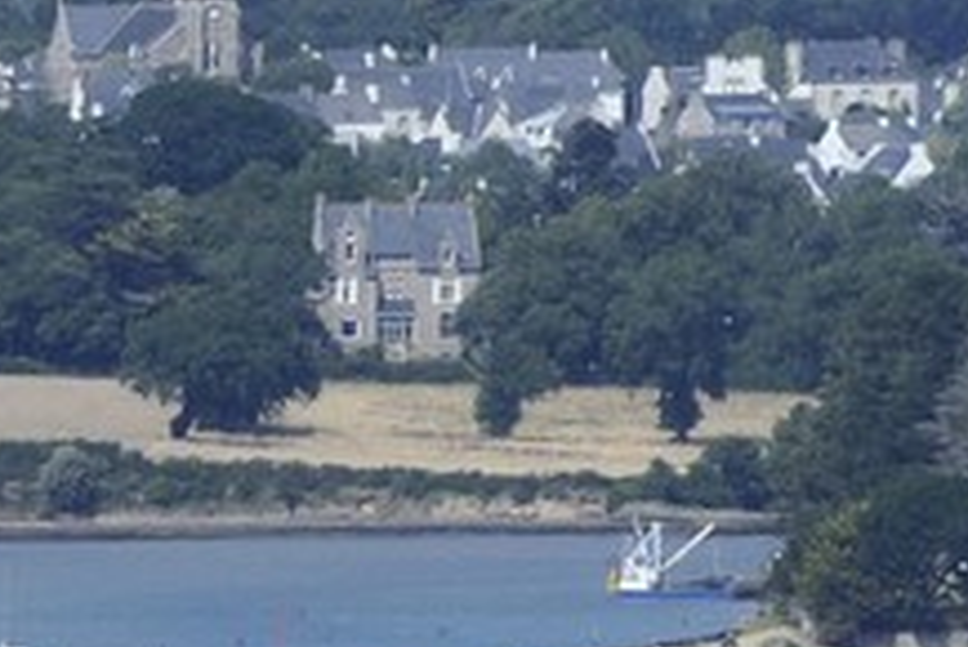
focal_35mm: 1437
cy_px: 1660
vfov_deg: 1.0
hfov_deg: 1.4
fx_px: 38664
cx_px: -2070
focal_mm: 195
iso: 400
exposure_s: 1/1000
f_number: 9
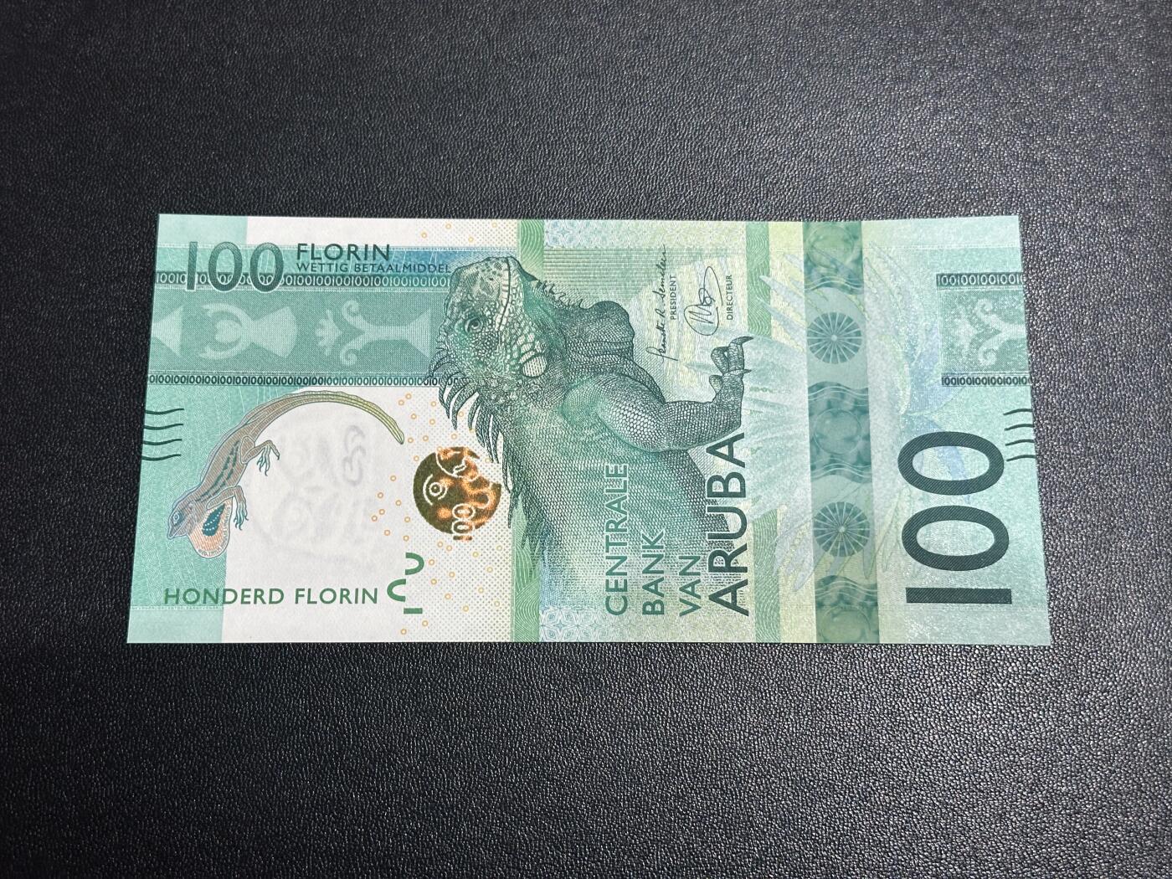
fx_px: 1625
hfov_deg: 39.7
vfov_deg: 30.3
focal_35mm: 48
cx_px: 586
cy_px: 440
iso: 100
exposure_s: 1/50
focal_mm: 6.86
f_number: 1.78
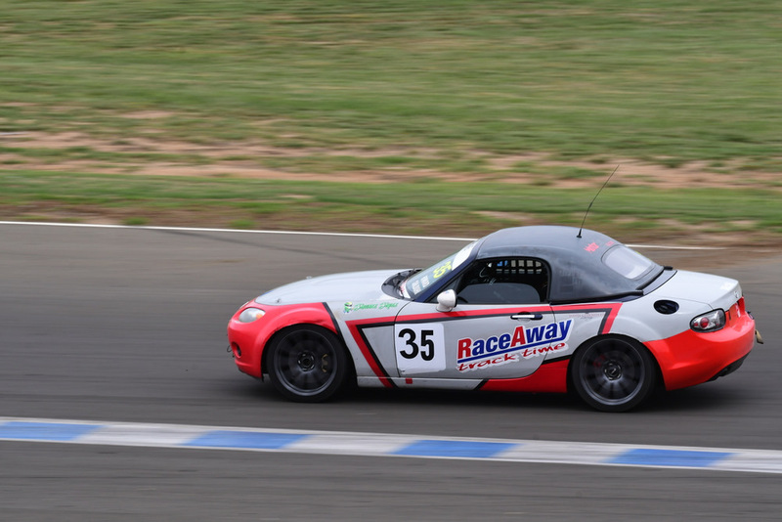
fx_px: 9452
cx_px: 391
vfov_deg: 3.2
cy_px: 261
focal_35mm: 435
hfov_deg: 4.7
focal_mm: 290
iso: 250
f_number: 13
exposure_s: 1/200
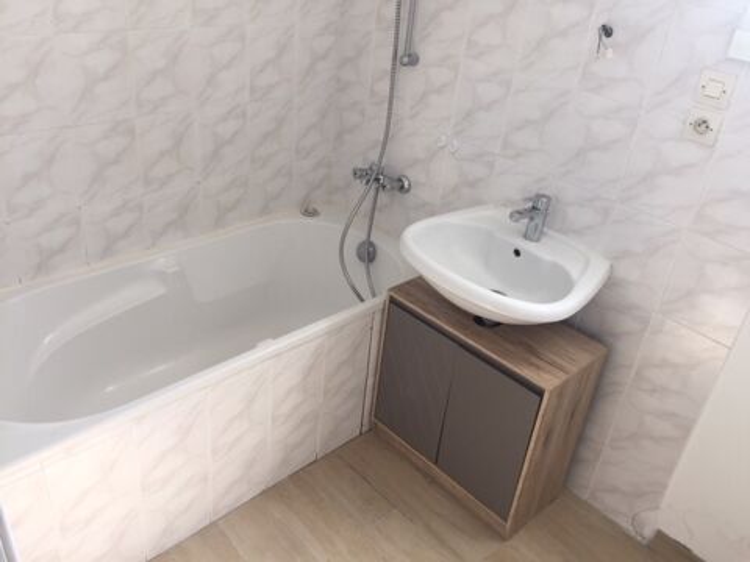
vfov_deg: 48.2
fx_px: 628
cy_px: 281
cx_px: 375
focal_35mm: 29
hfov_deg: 61.7
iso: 32
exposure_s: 1/50
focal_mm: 4.15
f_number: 2.2
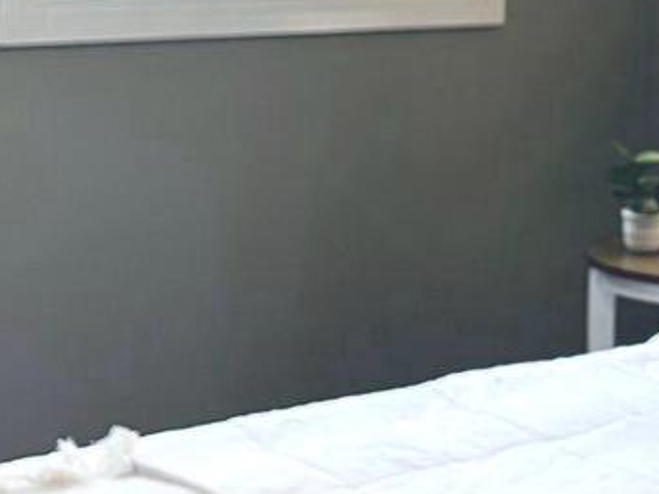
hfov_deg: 17.4
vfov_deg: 13.9
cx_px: 888
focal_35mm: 105
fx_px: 1998
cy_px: 33
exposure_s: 1/60
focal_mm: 5.1
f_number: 1.6
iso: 160
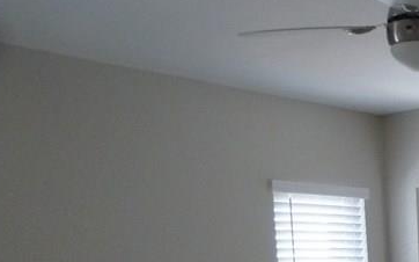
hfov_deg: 24.6
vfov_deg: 16.4
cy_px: 401
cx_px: 559
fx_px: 822
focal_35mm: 72
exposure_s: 1/60
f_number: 3.3
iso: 320
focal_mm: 4.3
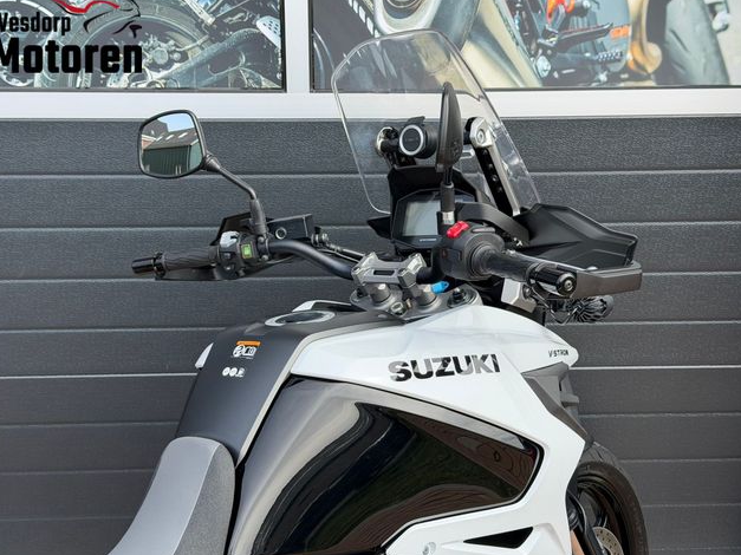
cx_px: 369
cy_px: 278
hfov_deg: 38.9
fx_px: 1049
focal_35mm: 49
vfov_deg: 29.7
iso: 100
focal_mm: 6.76
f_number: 1.78
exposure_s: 1/2577
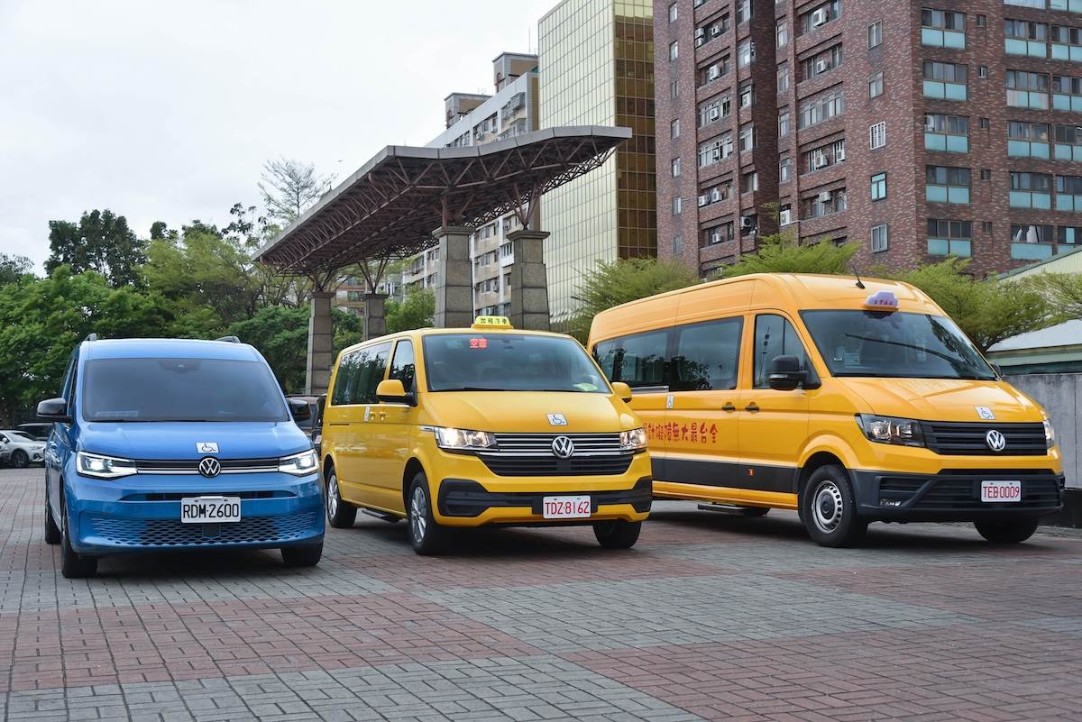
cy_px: 361
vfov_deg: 33.4
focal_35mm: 40
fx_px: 1203
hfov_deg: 48.4
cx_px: 541
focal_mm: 40
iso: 200
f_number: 6.3
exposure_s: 1/125
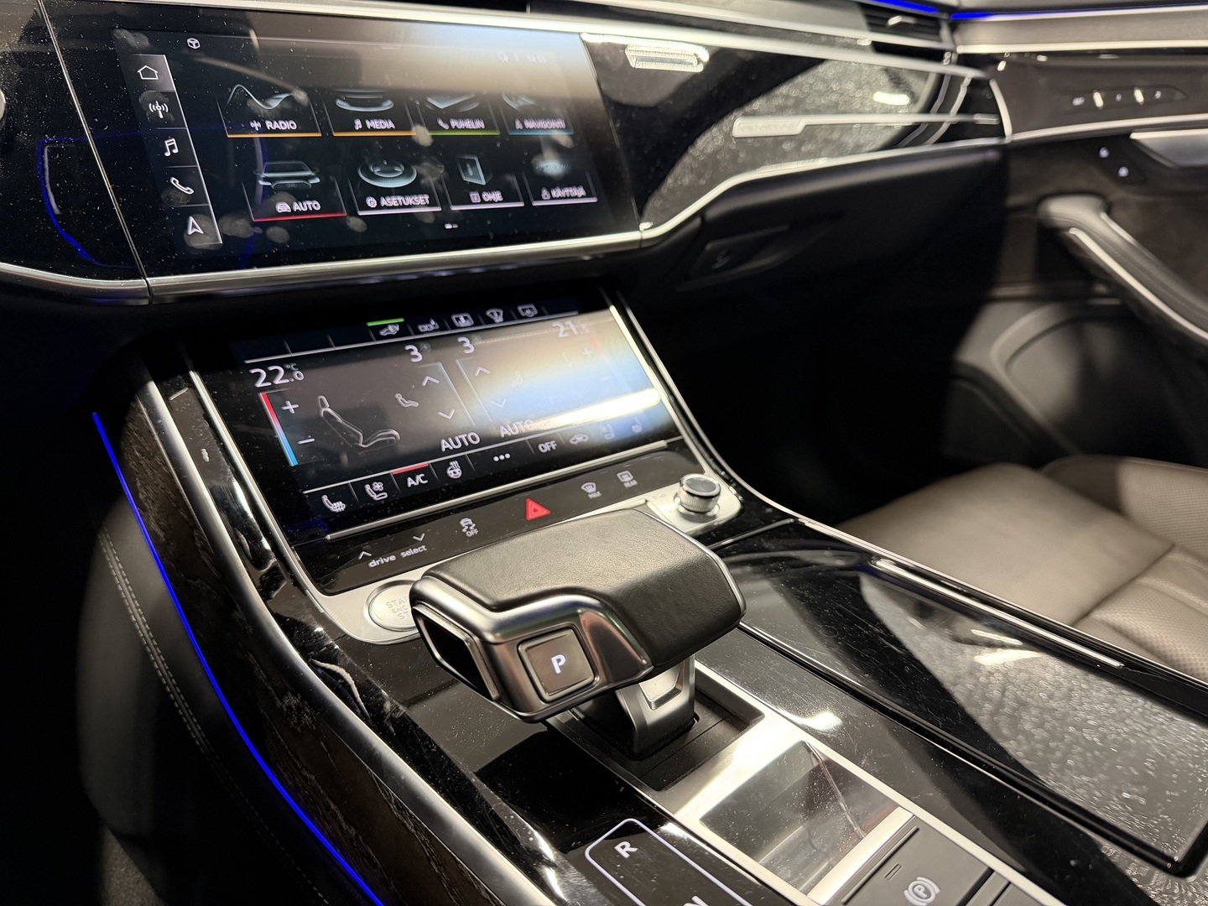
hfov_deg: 71.6
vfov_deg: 56.8
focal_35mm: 24
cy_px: 453
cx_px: 604
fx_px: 838
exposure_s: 1/50
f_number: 1.78
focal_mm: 6.76
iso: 640
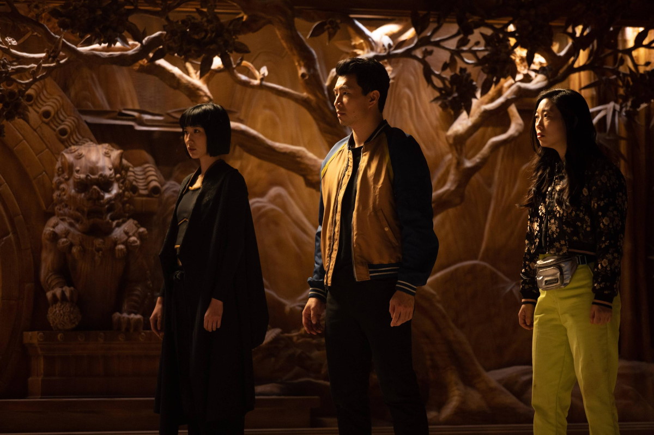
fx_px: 3630
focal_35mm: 200
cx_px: 327
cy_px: 218
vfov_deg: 6.9
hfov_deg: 10.3
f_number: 2.8
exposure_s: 1/80
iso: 3200
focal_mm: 200
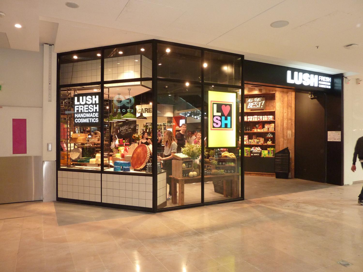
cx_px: 182
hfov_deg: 69.4
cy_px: 136
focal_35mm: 25
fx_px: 262
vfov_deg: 54.9
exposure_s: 1/30
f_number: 3.3
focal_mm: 4.1
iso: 320
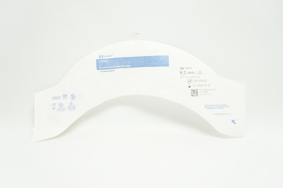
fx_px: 377
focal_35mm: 48
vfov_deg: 28.0
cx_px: 142
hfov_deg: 41.2
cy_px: 94
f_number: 4.5
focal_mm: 32
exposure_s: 1/100
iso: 400
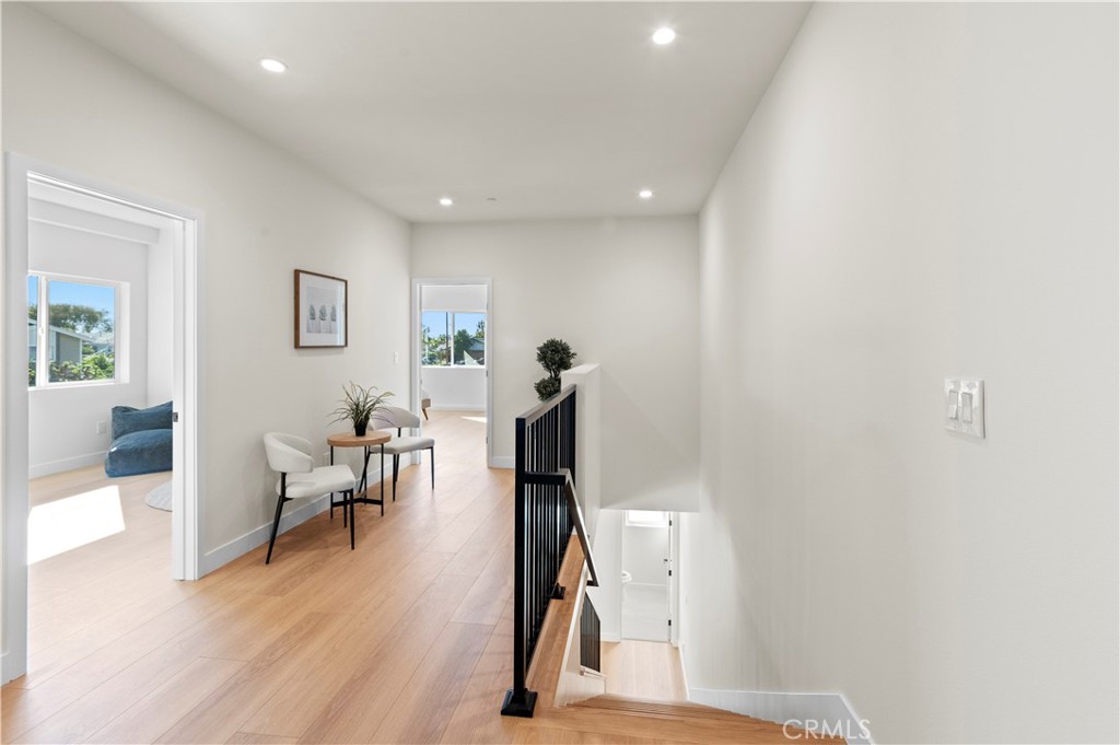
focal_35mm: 15
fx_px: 466
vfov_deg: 77.2
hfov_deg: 100.4
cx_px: 560
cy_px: 372
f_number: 10
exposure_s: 1/8
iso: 640
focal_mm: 15
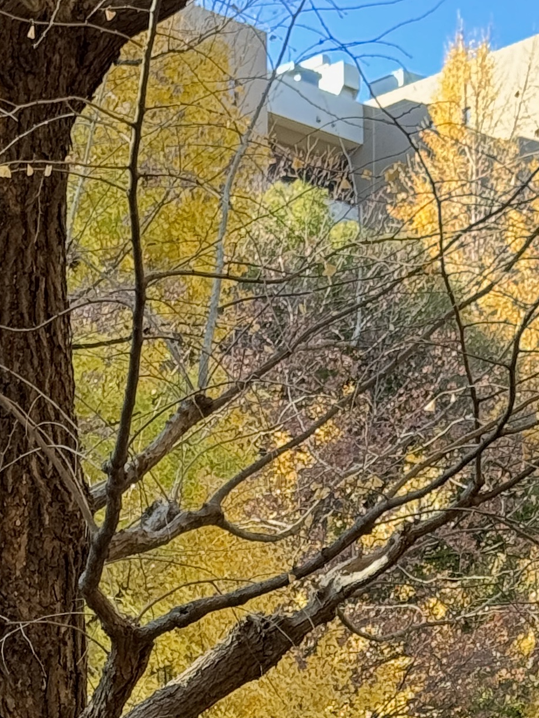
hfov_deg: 10.2
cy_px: 1090
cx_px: 165
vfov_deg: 12.8
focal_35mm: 146
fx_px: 3030
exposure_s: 1/170
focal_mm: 6.86
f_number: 1.78
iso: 64
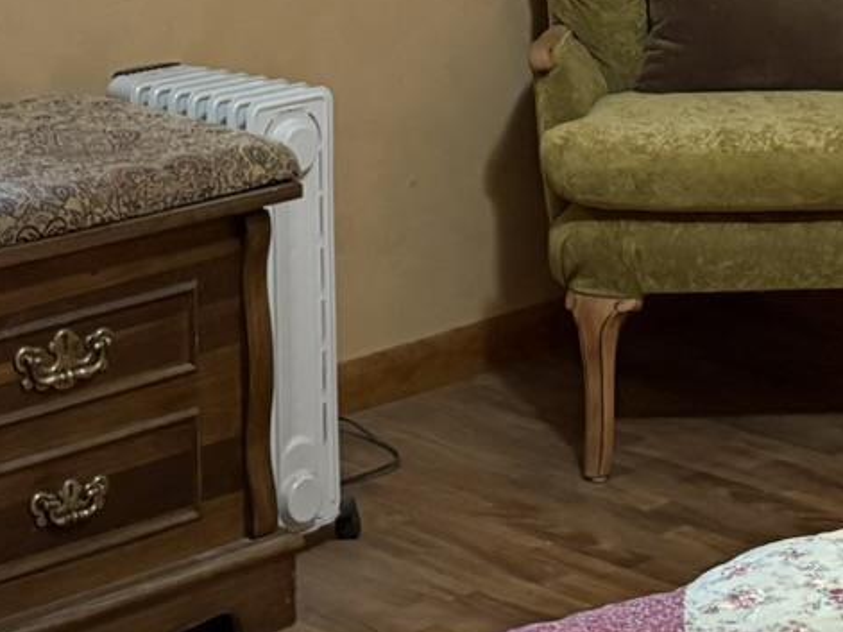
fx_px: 2751
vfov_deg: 12.8
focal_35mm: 113
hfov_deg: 17.3
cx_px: 621
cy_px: -98
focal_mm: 5.96
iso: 400
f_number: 1.6
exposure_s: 1/40
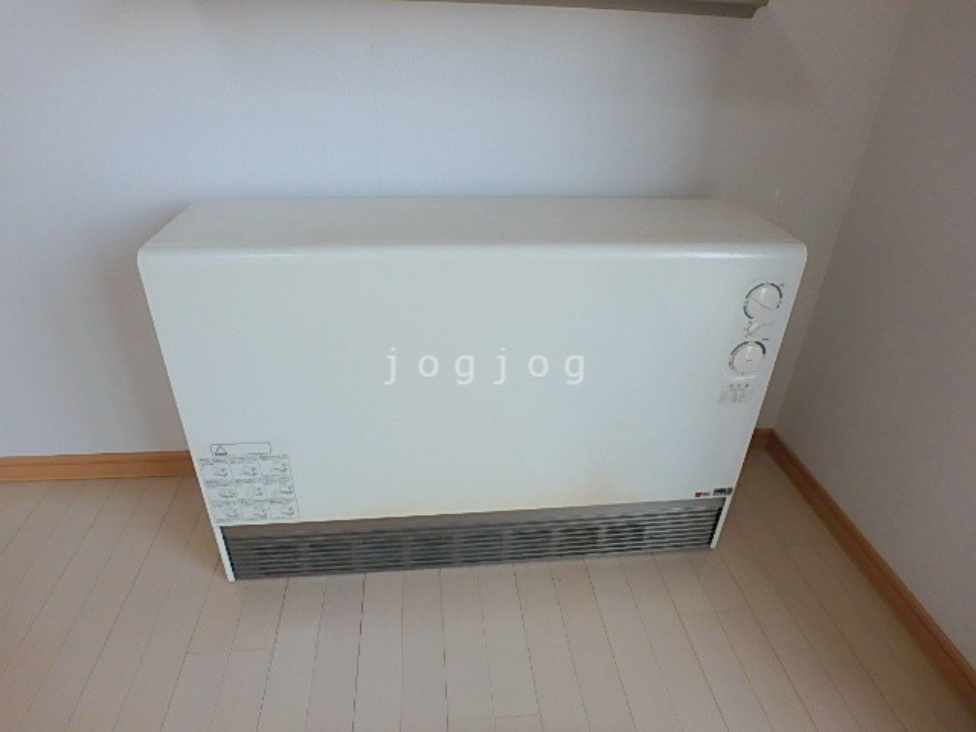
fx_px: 592
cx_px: 488
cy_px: 366
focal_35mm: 21
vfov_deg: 63.4
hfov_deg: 79.0
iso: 125
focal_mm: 3.7
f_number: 3.5
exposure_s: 1/100
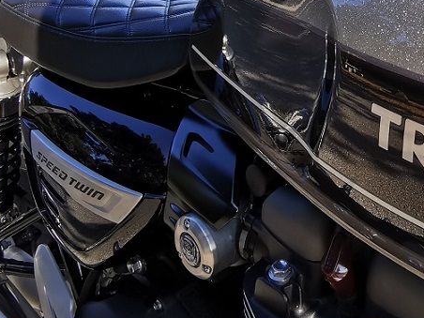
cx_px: 402
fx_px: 478
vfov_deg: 34.2
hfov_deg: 42.7
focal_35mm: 39
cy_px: 15
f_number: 2.2
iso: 50
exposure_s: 1/878
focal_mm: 2.26
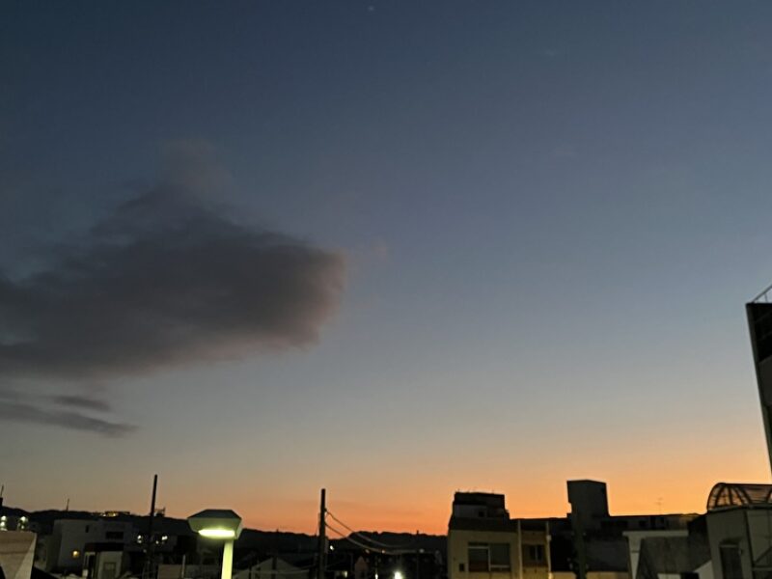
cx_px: 386
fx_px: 580
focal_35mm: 26
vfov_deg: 53.1
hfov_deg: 67.3
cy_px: 290
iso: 400
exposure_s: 1/40
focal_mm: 5.1
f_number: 1.6
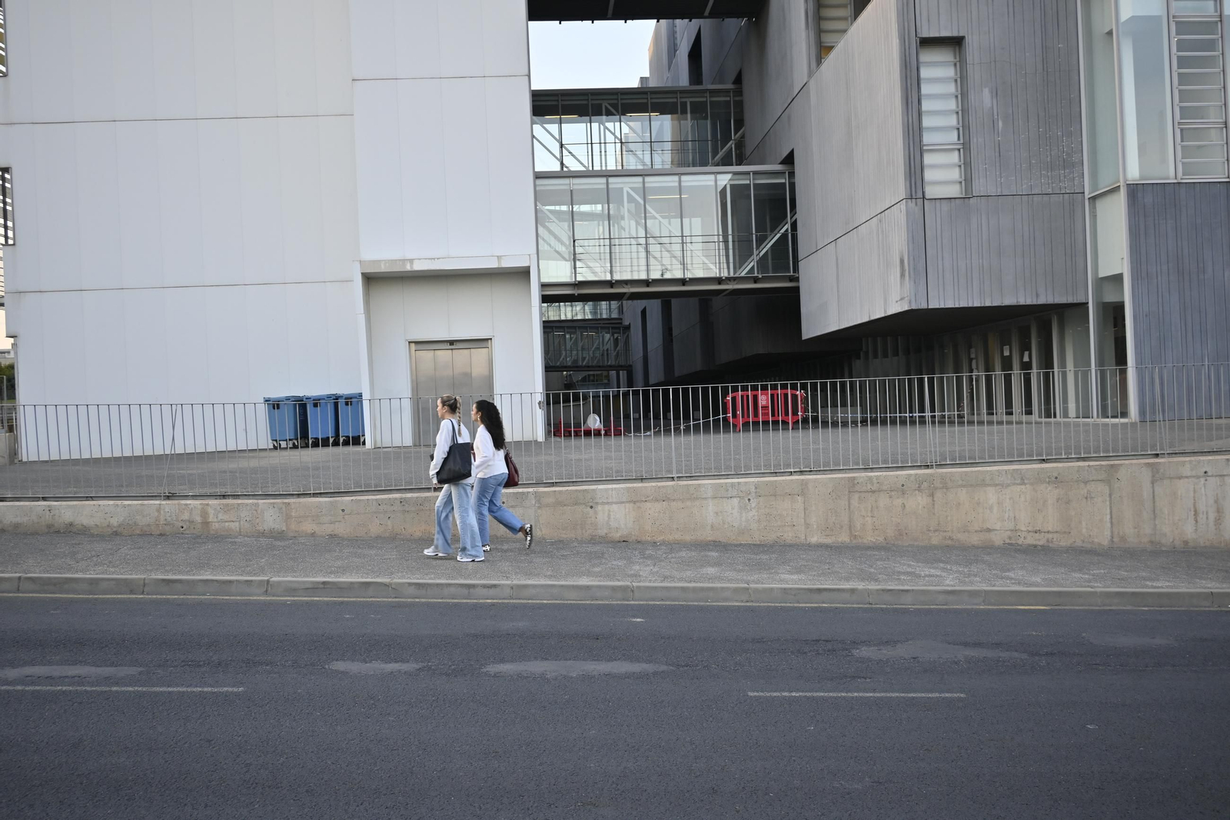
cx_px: 615
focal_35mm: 33
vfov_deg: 40.0
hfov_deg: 57.2
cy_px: 410
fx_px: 1127
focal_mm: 22
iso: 200
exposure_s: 1/200
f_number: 4.5
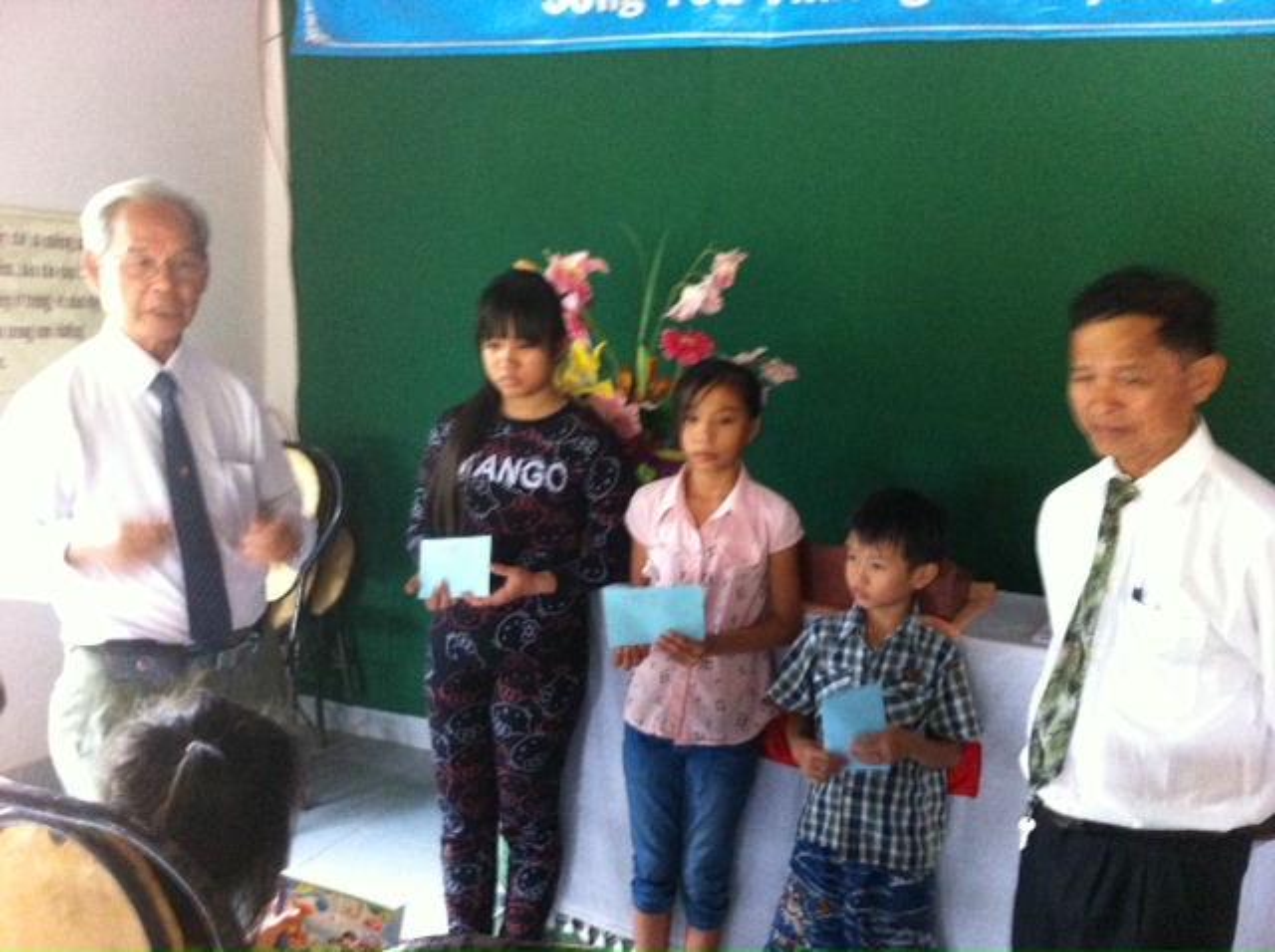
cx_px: 638
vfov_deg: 40.6
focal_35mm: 35
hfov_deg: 52.7
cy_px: 476
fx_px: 1287
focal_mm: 3.85
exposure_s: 1/15
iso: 500
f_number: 2.8
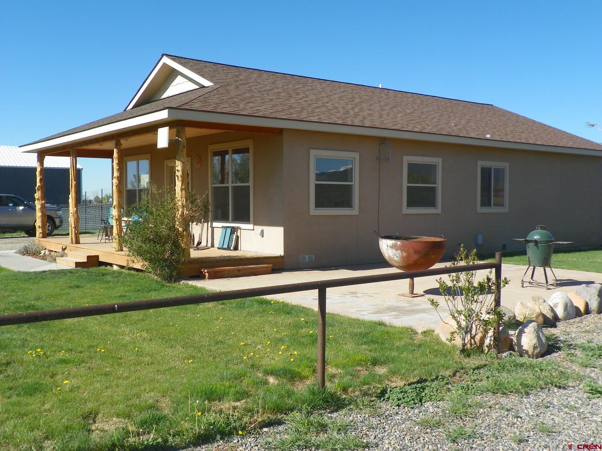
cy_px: 226
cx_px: 301
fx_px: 643
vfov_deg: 38.7
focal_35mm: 37
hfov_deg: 50.1
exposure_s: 1/250
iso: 64
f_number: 5
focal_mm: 6.6
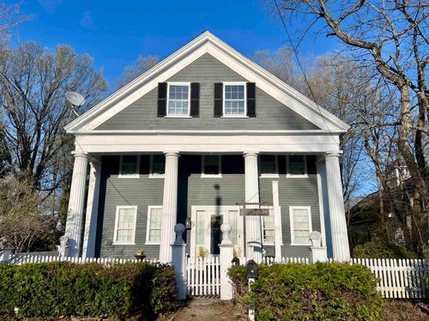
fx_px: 322
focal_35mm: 26
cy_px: 160
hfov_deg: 67.4
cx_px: 214
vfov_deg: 53.0
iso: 50
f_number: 1.5
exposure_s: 1/5587
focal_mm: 5.7
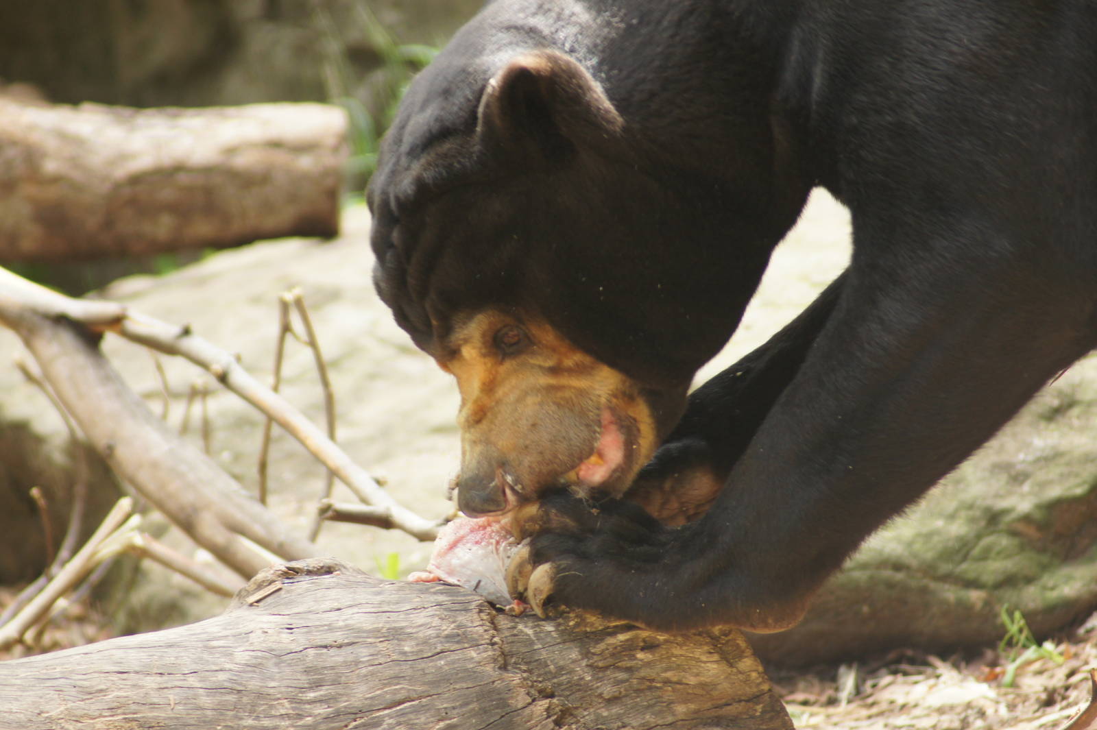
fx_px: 13705
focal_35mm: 450
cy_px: 365
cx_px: 548
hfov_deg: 4.6
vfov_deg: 3.1
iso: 400
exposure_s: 1/125
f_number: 5.6
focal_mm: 300
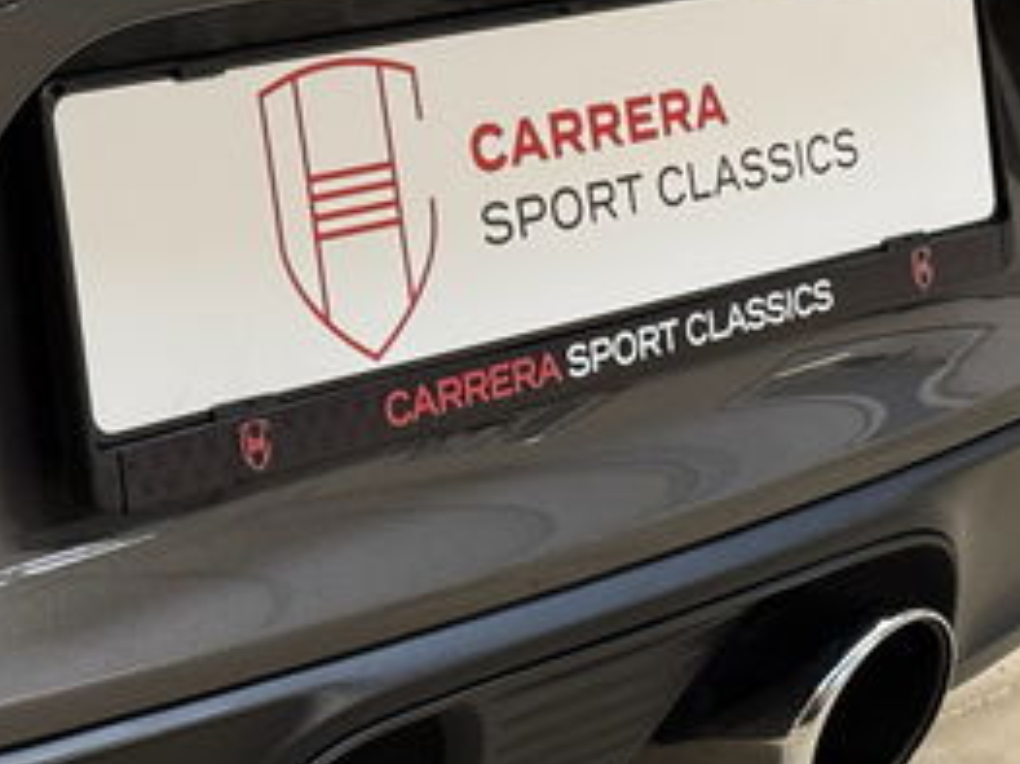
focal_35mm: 140
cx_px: 415
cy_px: 128
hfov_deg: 14.1
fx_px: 4123
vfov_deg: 10.5
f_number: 1.78
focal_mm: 6.76
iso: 125
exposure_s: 1/50
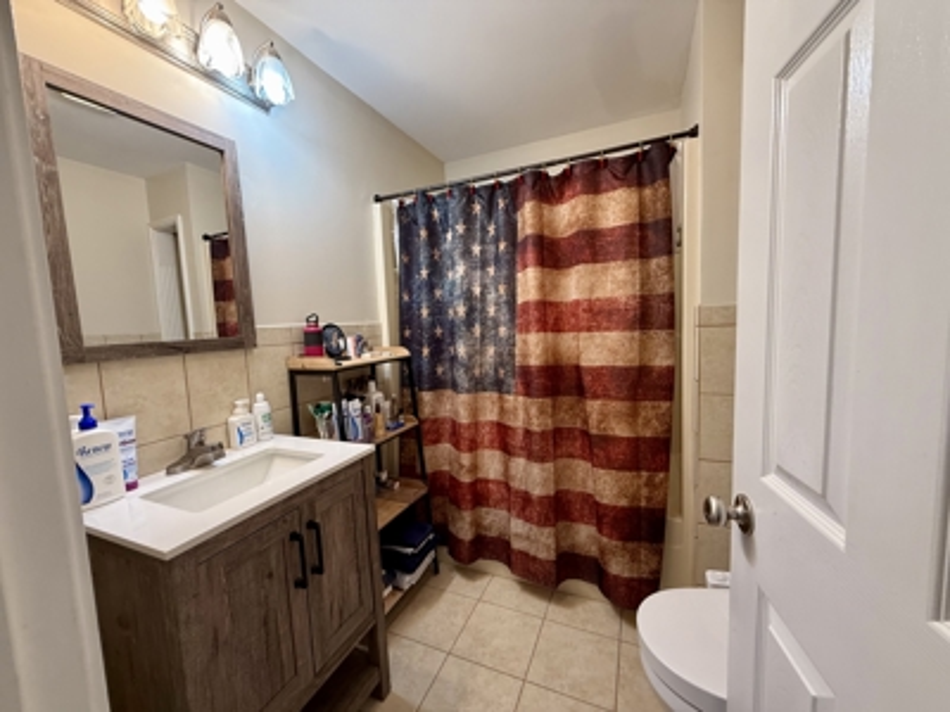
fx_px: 384
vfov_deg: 85.7
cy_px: 356
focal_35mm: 14
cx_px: 475
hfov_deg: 102.1
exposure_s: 1/60
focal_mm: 2.22
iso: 200
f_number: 2.2
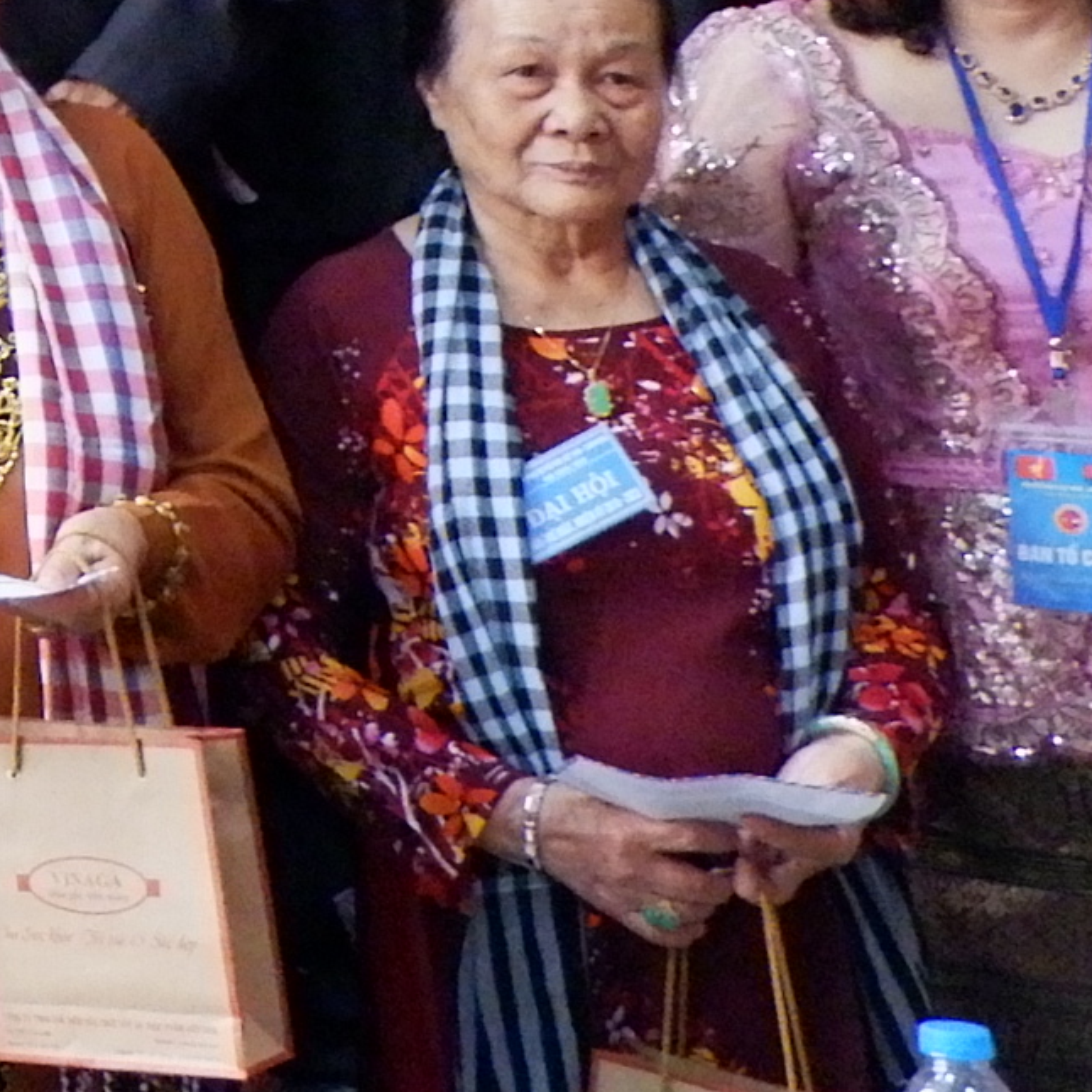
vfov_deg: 11.9
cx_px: -1802
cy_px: -967
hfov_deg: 10.5
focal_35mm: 134
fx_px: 4783
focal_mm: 16
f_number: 3.5
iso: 4000
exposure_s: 1/140
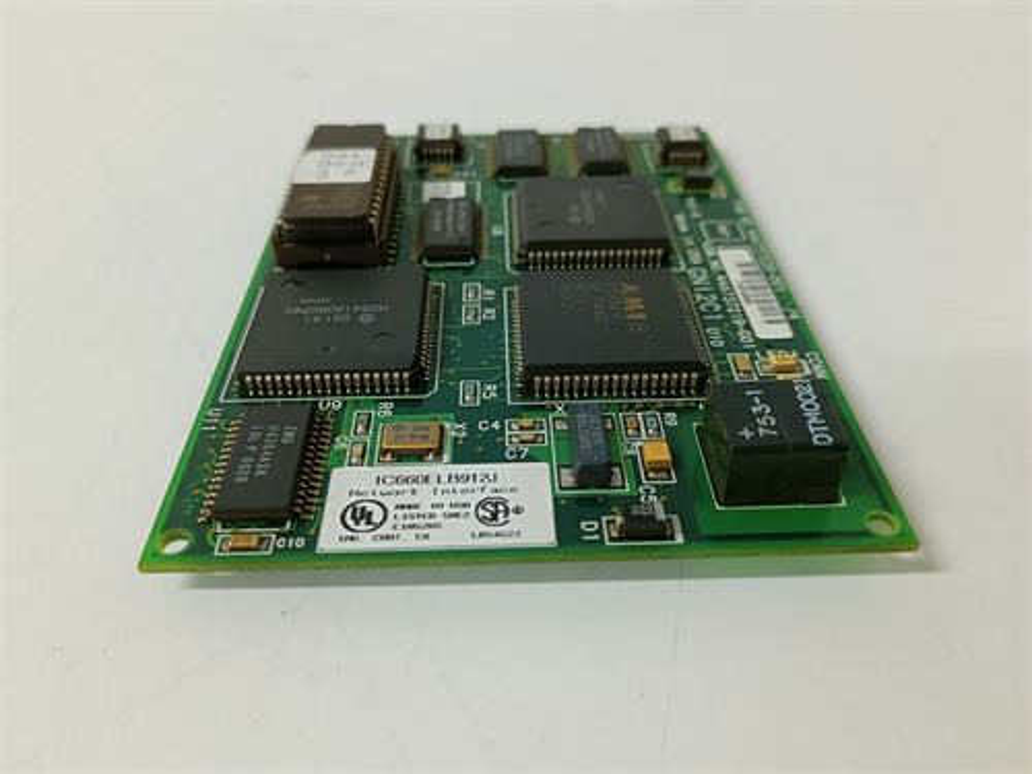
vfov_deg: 51.4
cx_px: 516
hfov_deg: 65.3
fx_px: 805
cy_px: 387
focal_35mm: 27
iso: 866
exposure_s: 1/50
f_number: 1.9
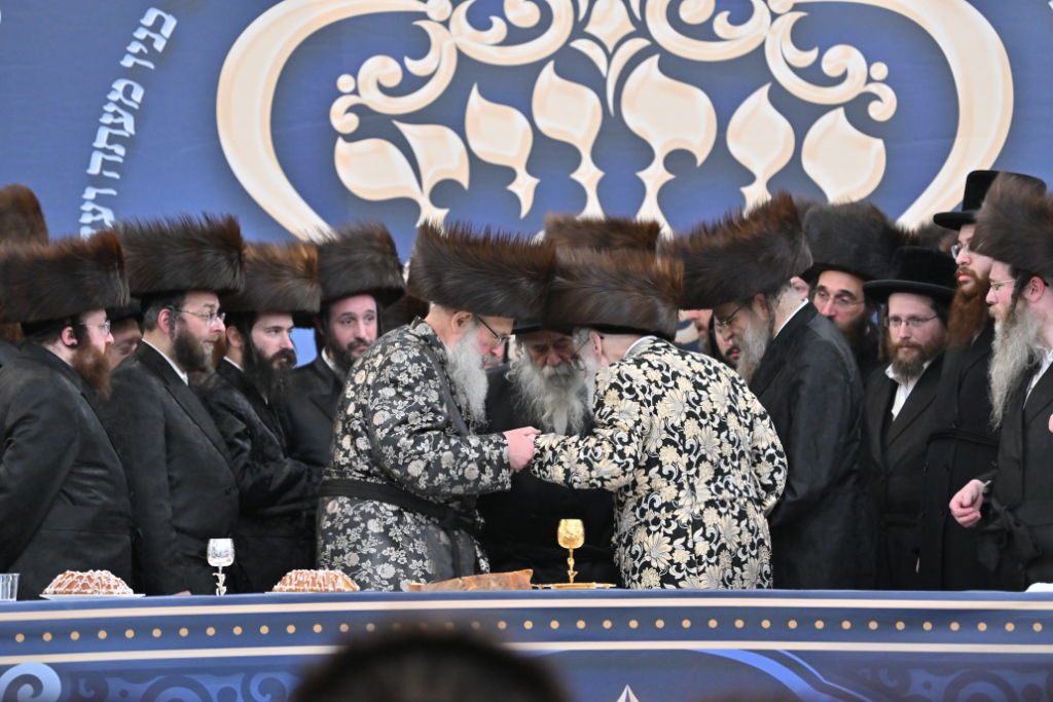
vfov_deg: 6.9
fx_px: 5850
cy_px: 351
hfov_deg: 10.3
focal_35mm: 200
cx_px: 526
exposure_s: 1/400
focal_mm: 200
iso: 1600
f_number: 2.8
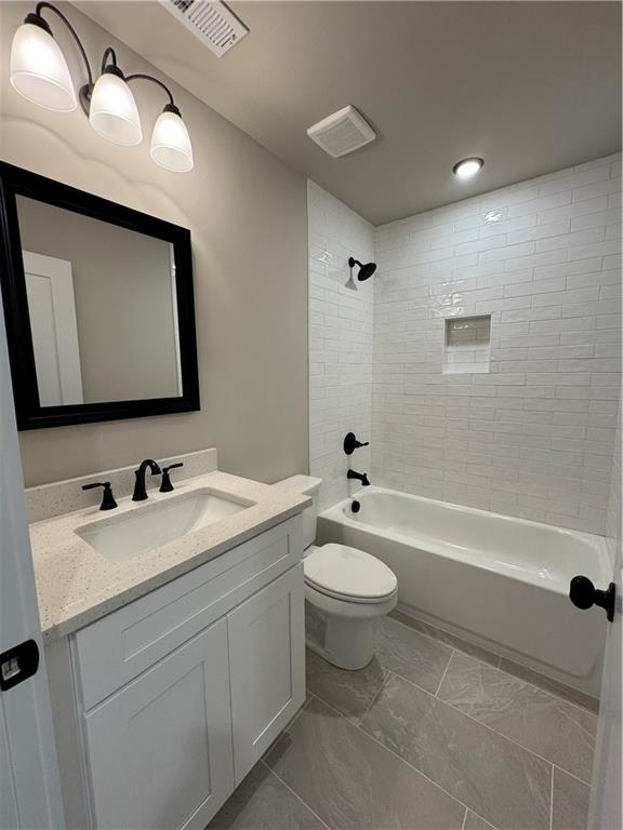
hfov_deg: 85.7
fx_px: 336
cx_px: 312
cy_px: 415
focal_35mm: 14
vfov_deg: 102.1
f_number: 2.2
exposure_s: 1/120
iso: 200
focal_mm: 2.22
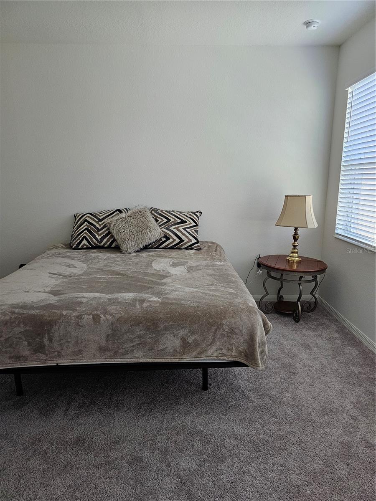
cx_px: 188
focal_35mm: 23
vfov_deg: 73.9
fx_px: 333
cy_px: 250
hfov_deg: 58.9
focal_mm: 6.3
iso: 400
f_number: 1.7
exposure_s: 1/170
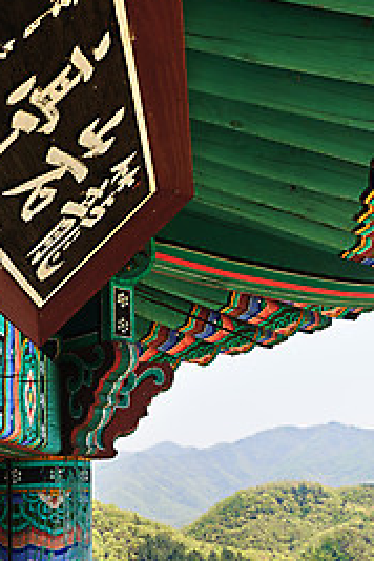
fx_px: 841
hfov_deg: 25.0
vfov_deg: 36.7
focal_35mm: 54
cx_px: 217
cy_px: 338
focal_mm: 24
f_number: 5.6
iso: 100
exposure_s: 1/350
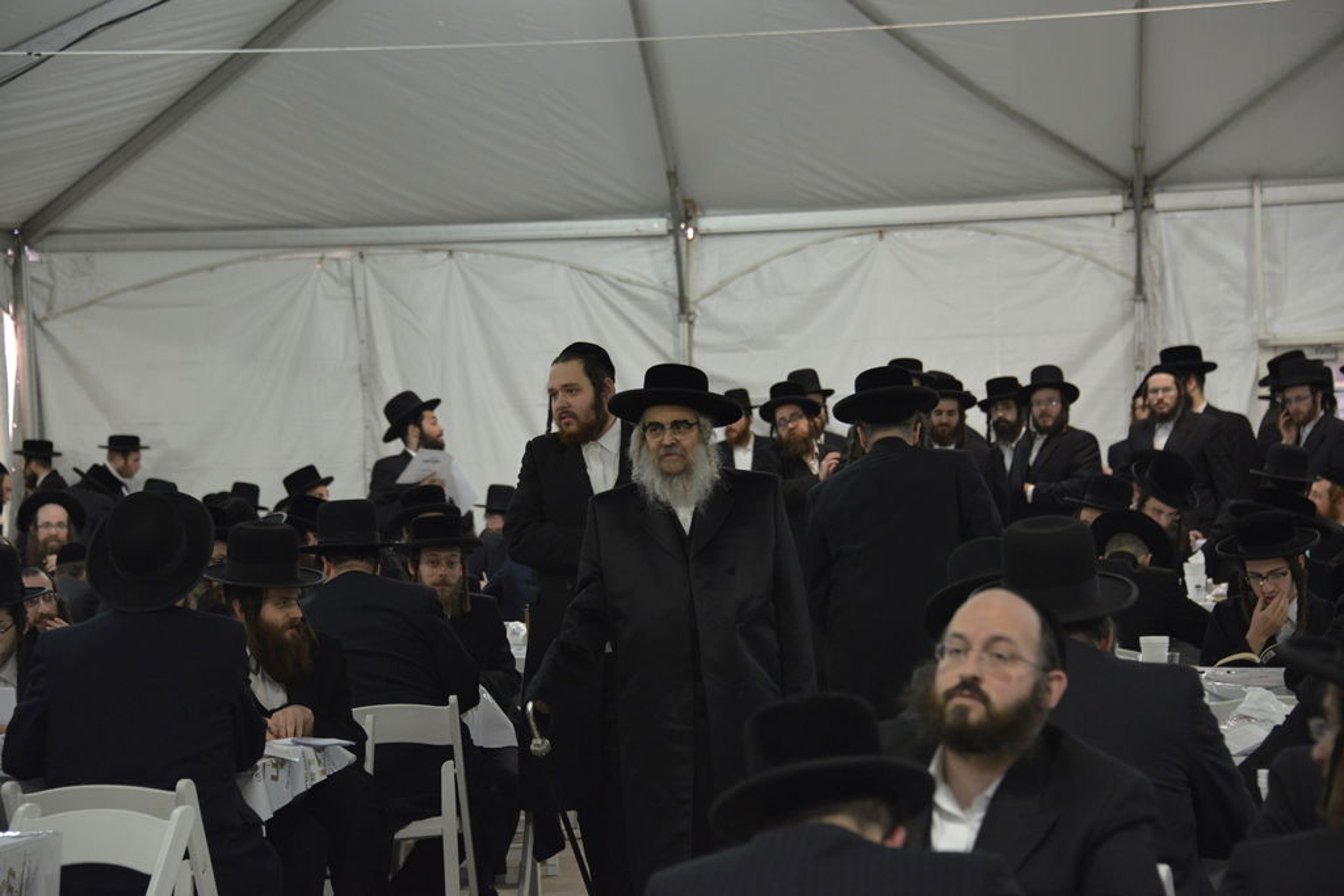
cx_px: 672
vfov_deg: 13.7
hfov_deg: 20.4
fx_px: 3734
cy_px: 448
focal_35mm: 100
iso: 2000
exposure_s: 1/100
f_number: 5.6
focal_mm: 100
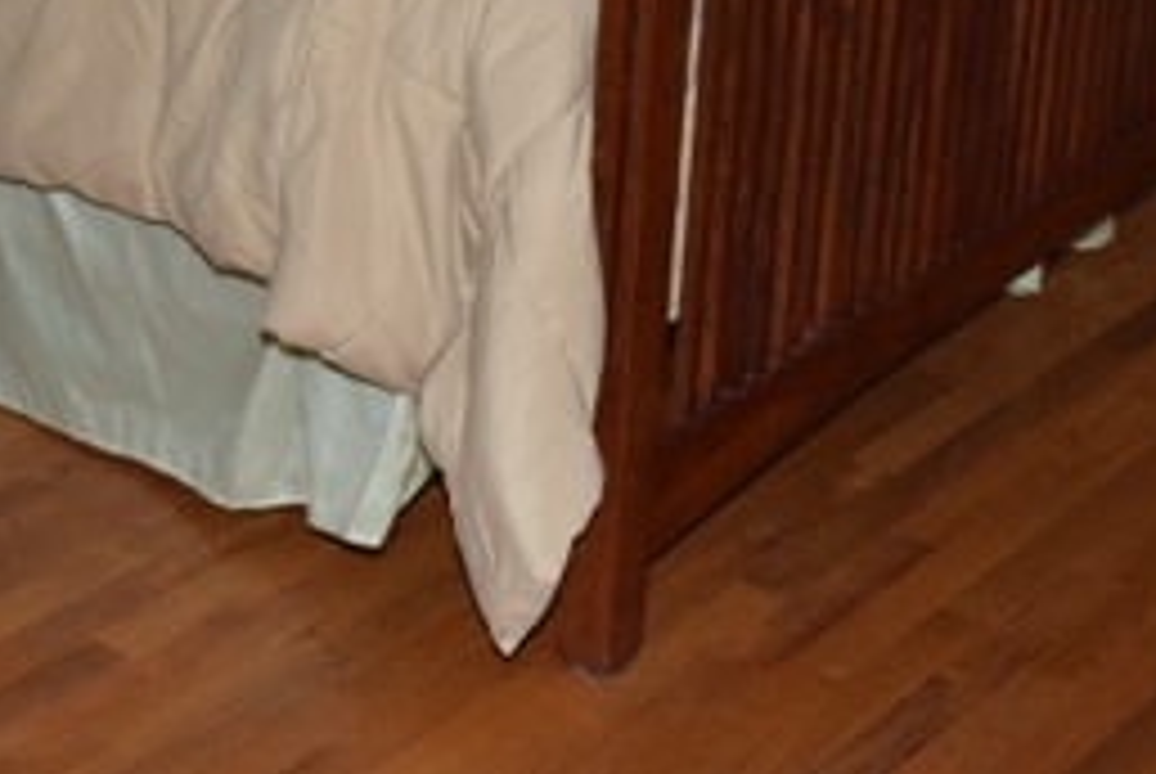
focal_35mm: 97
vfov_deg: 13.7
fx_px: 3118
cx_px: 423
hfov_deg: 21.0
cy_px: -178
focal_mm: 26
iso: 800
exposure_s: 1/125
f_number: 5.6
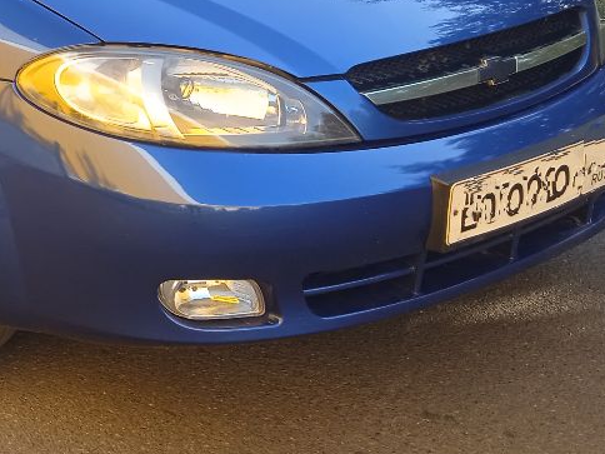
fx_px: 1293
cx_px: -101
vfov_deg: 19.6
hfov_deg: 24.2
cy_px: 74
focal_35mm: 74
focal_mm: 3.43
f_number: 2.2
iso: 114
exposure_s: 1/148
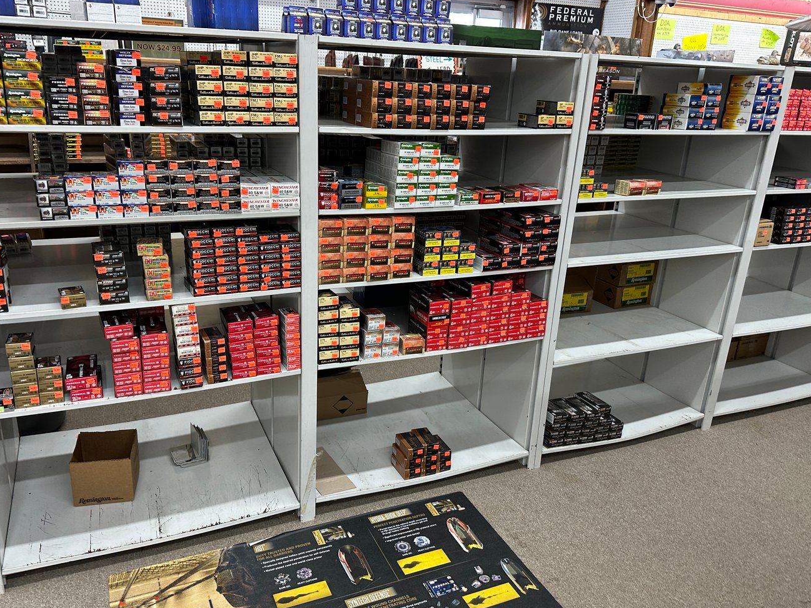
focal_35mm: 28
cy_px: 306
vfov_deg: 49.8
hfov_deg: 63.4
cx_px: 397
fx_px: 656
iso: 160
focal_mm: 6.86
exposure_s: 1/60
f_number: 1.78
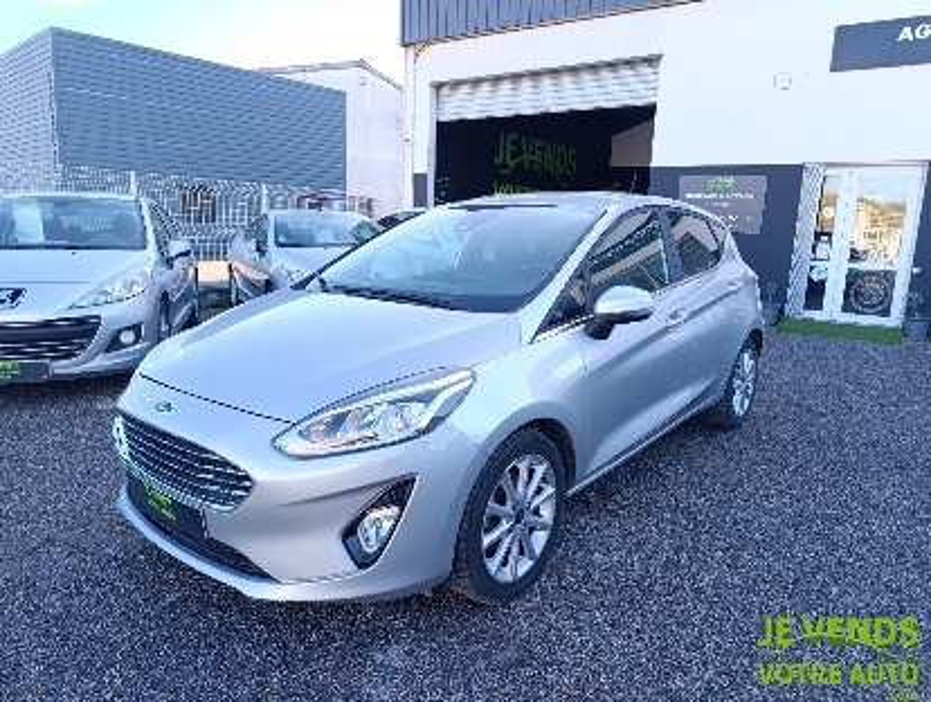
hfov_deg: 73.8
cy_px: 351
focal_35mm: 23
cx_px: 466
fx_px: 620
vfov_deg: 59.0
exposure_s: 1/100
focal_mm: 6.14
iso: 80
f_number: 1.6
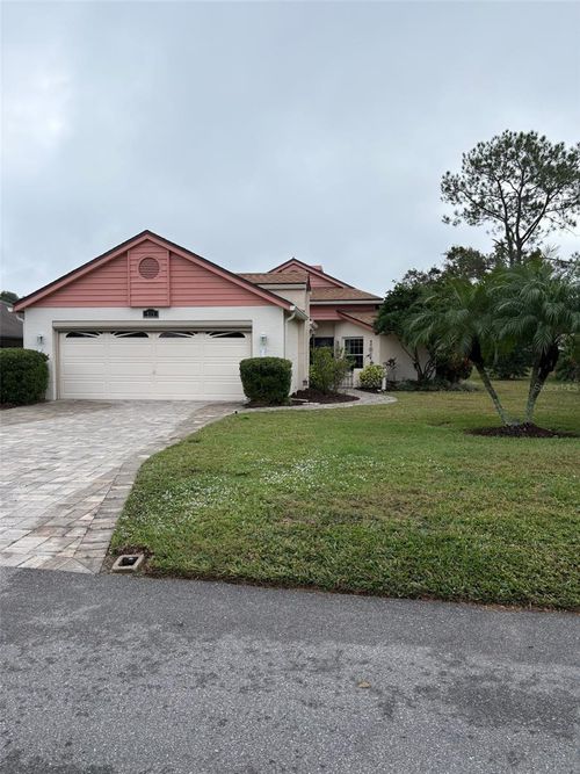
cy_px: 387
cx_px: 290
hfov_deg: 53.0
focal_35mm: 26
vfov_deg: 67.3
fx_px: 581
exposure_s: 1/1196
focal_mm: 5.96
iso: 50
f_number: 1.6
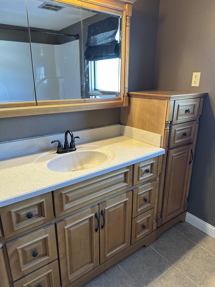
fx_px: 199
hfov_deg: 56.8
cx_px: 108
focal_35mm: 24
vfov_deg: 71.6
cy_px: 144
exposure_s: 1/120
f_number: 1.78
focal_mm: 6.86
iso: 200
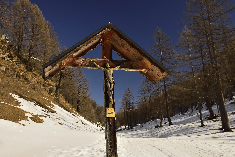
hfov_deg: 57.2
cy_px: 78
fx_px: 215
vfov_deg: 40.0
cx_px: 118
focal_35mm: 33
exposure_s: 1/1000
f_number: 7.1
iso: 800
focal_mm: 22
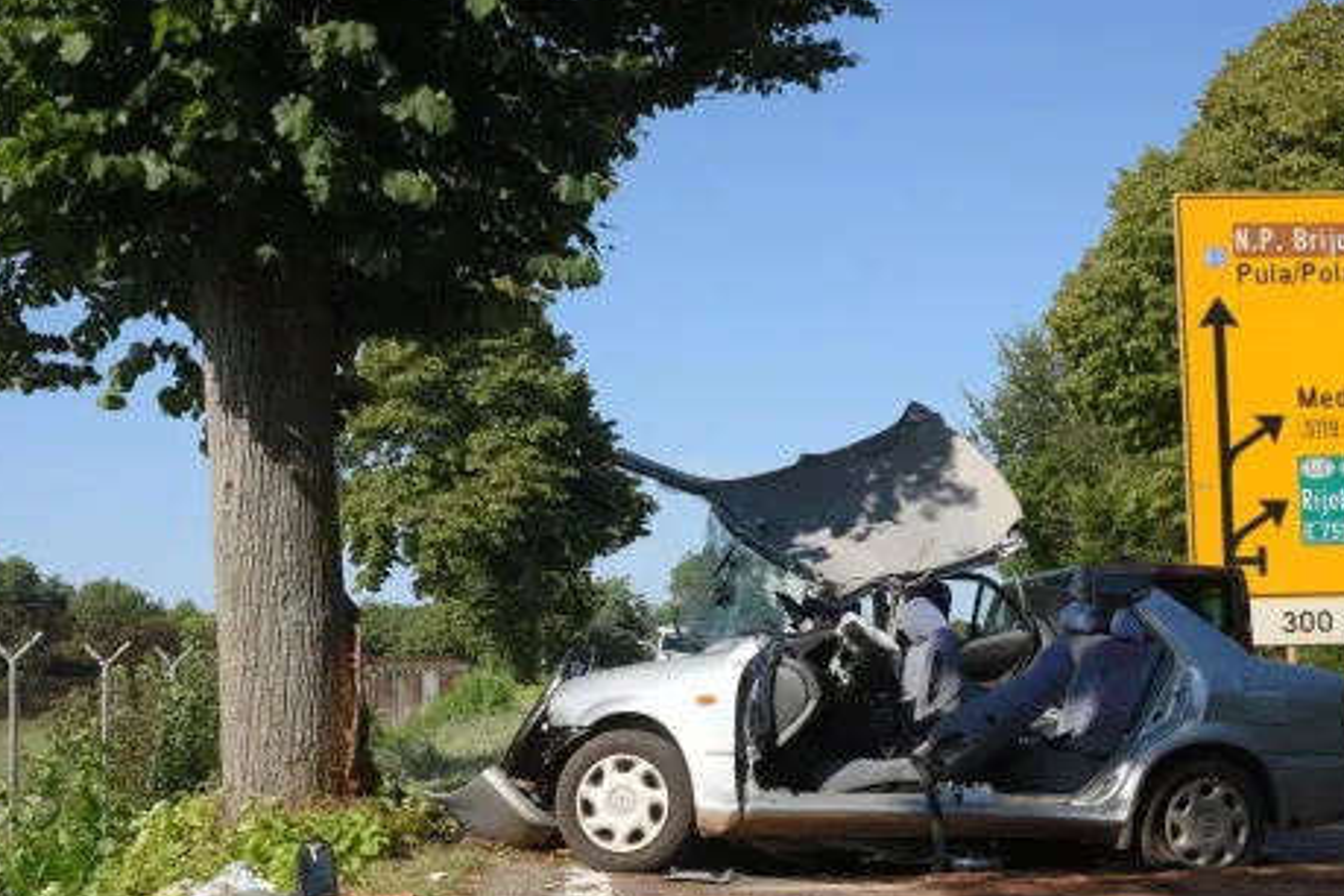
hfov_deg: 37.5
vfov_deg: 25.5
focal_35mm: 53
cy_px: 438
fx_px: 1979
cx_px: 671
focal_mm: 32
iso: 500
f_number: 4
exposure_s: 1/4000
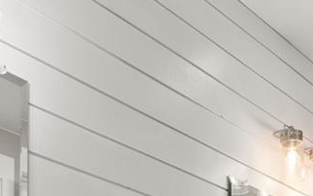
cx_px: 169
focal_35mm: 81
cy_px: 398
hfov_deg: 25.5
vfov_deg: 13.6
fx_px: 691
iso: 640
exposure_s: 1/20
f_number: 8
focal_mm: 16
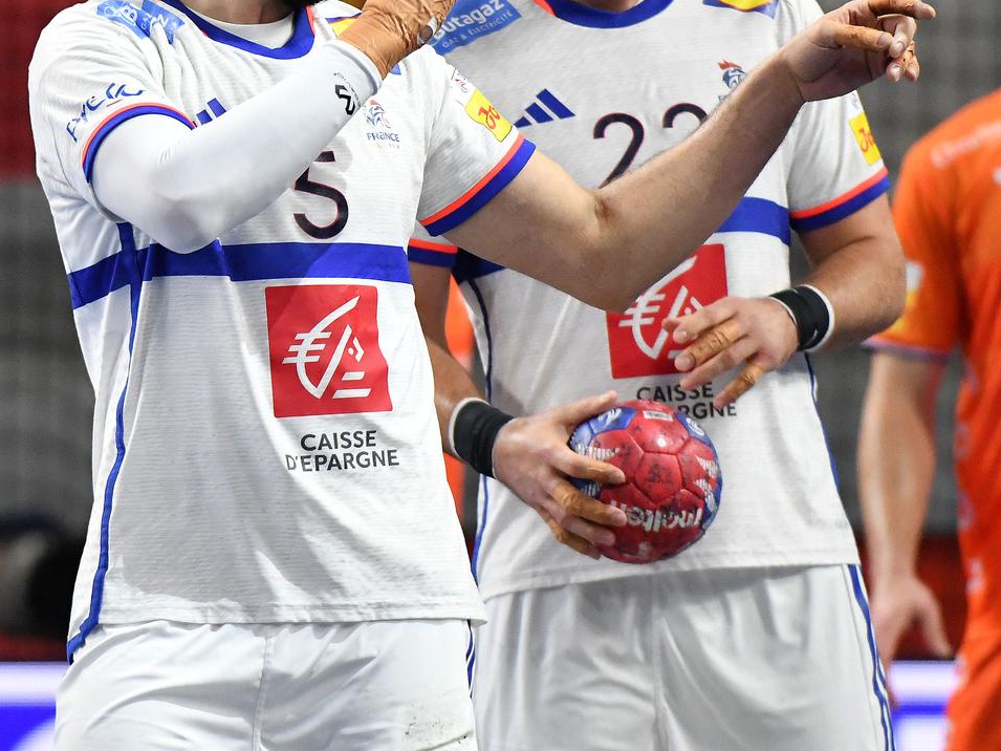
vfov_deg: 2.7
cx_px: 628
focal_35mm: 548
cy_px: 202
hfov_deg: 3.6
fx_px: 15845
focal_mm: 340
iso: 3200
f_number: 4
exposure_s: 1/1250
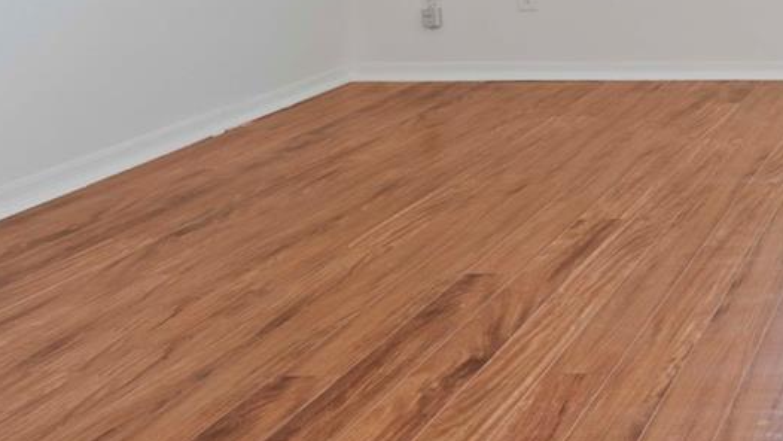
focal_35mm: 51
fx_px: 1059
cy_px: -176
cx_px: 1015
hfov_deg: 31.4
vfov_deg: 20.8
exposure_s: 1/1.67
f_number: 9
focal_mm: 16
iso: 250
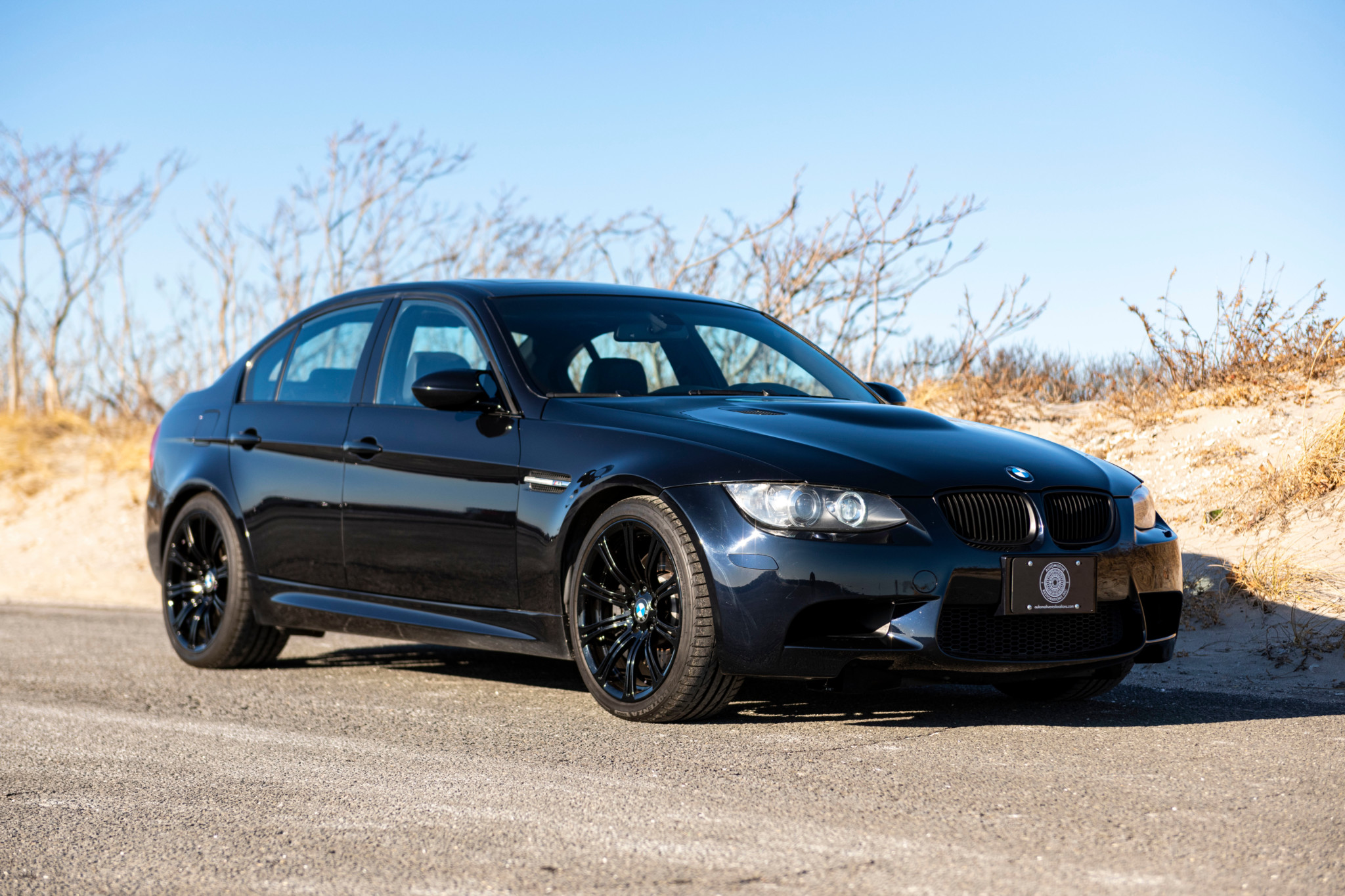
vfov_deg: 19.5
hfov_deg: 28.8
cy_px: 448
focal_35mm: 70
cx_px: 672
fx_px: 2615
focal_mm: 70
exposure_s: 1/2500
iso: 320
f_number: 3.5
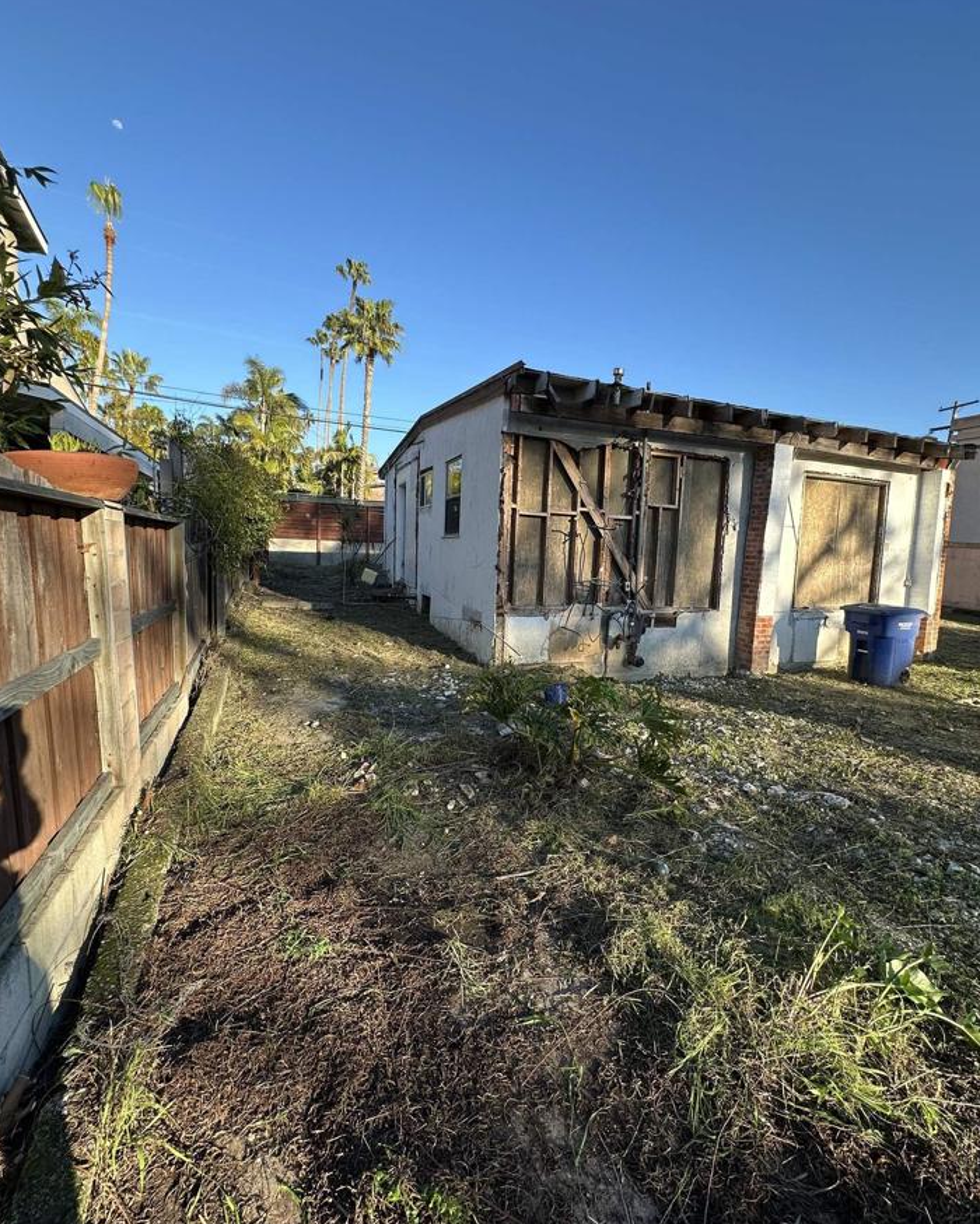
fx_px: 580
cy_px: 610
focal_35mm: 16
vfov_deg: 93.1
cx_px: 511
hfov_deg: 80.3
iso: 40
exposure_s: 1/518
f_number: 2.2
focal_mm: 2.22
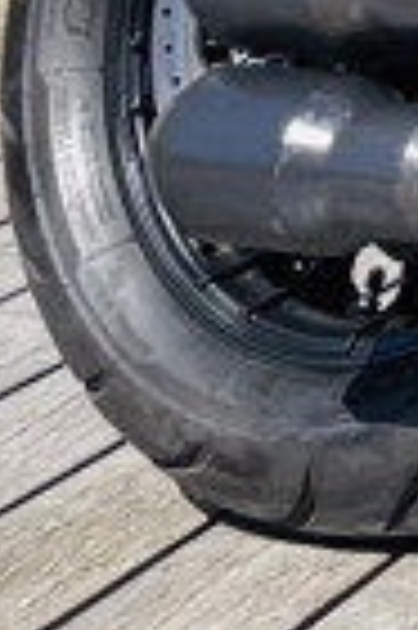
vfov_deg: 9.6
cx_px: 1791
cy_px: -382
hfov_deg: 5.6
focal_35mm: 206
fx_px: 3596
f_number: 1.6
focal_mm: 4.2
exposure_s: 1/3125
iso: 32
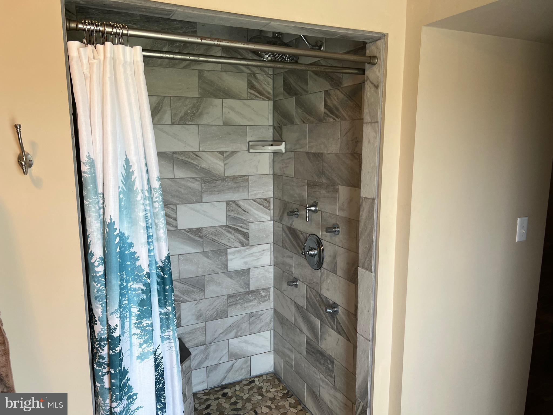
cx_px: 276
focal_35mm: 26
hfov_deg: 67.3
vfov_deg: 53.1
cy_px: 208
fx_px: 415
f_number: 1.5
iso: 64
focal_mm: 5.7
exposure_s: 1/60
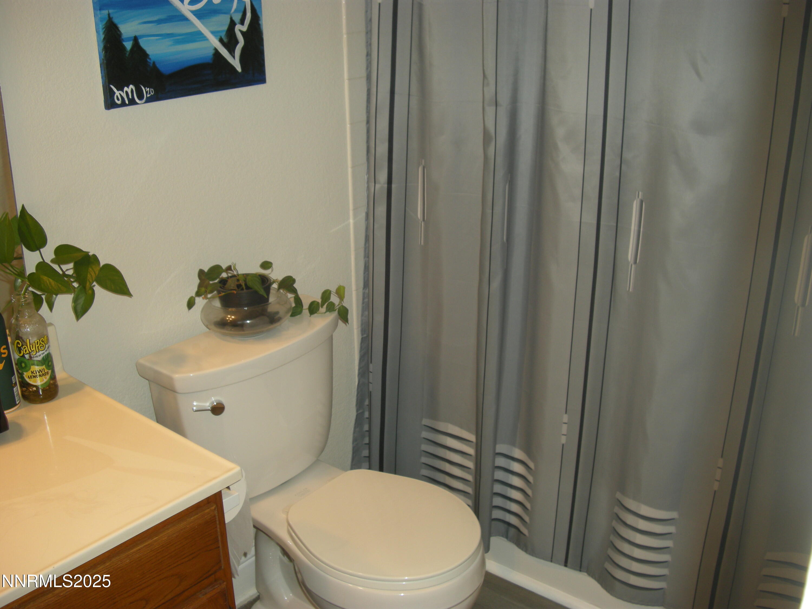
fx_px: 868
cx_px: 406
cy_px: 304
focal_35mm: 37
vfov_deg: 38.7
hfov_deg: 50.1
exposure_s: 1/30
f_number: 2.8
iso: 75
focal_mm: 7.9
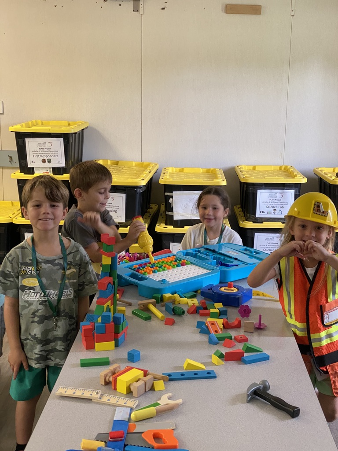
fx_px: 677
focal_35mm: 52
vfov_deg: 36.8
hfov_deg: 28.0
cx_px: 169
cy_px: 226
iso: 200
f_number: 2
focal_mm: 6
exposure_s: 1/60
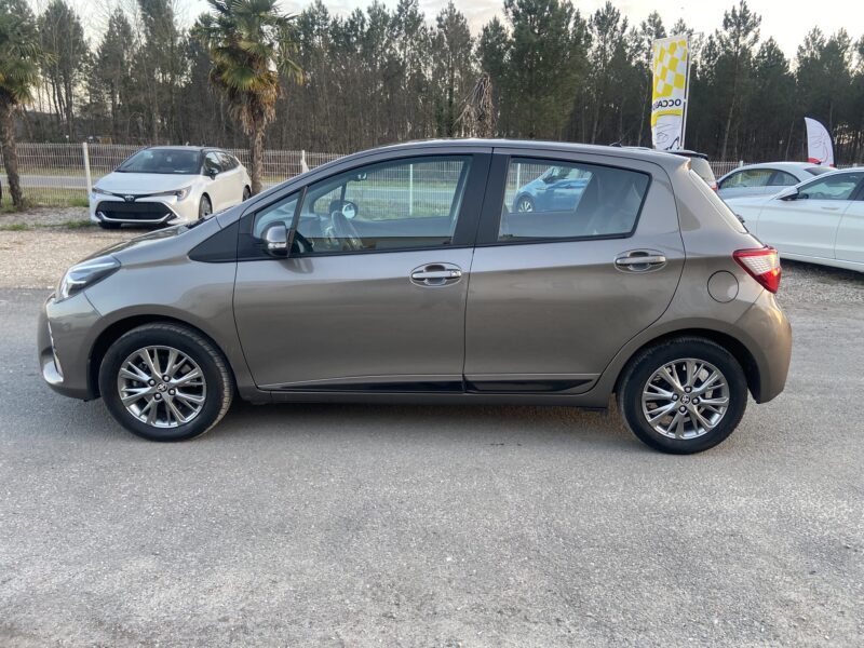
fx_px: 649
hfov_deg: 67.3
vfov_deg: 53.1
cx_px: 432
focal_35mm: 26
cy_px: 324
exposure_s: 1/121
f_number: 1.8
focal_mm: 4.25
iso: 125
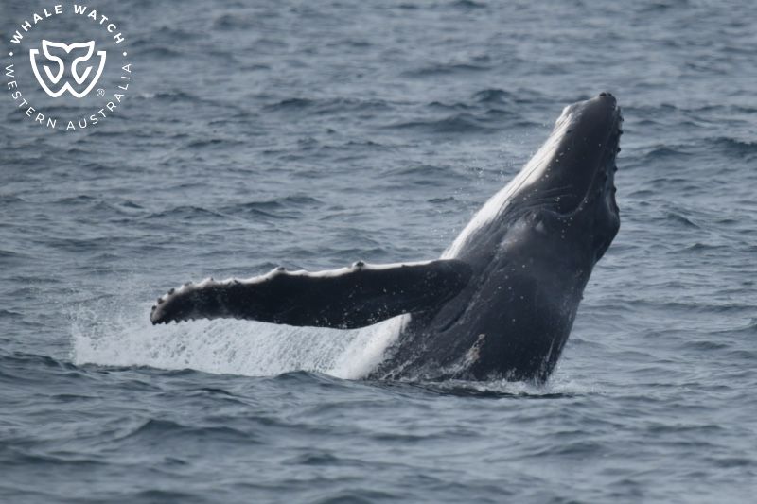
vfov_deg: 2.3
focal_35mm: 600
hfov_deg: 3.4
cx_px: 378
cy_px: 252
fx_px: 12613
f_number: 6.3
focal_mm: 600
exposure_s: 1/8000
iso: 900
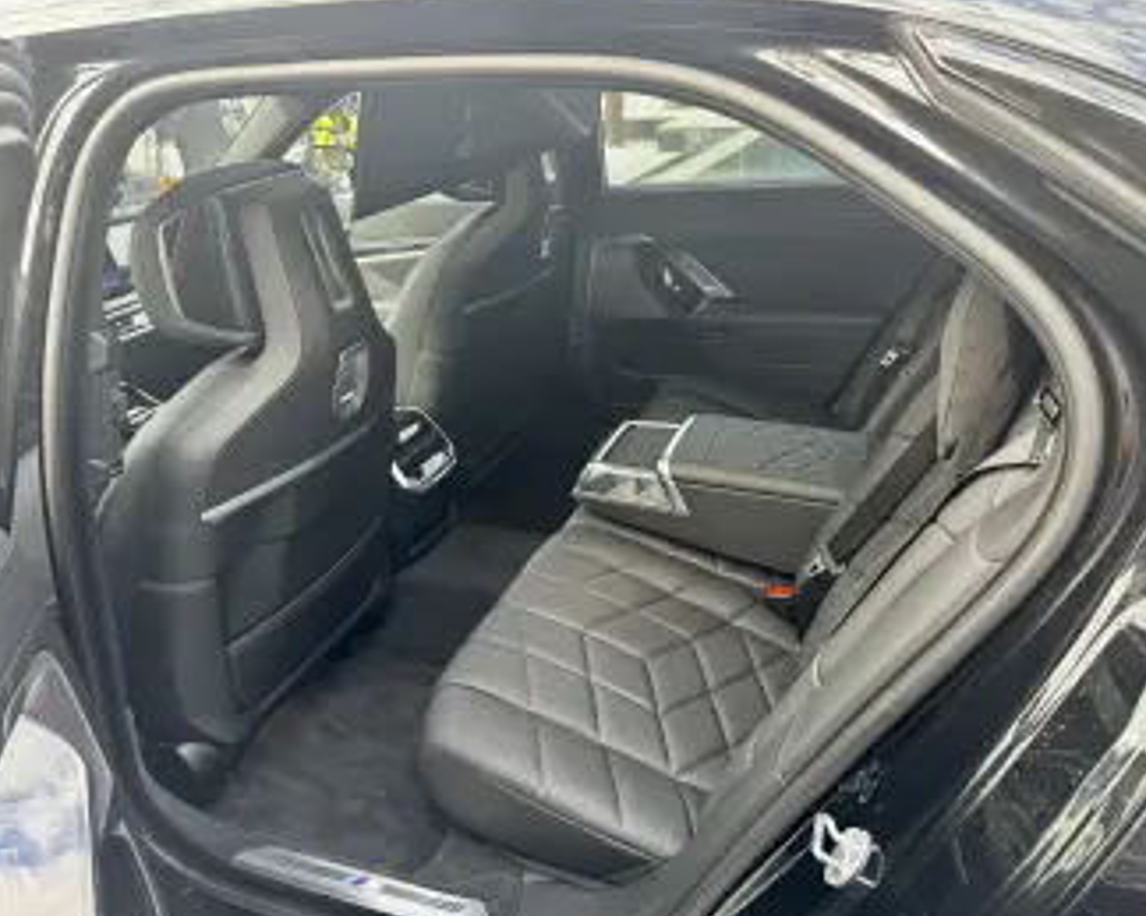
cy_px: 456
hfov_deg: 66.0
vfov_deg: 54.9
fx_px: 882
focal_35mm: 26
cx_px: 598
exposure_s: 1/121
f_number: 1.78
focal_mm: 6.76
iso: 160
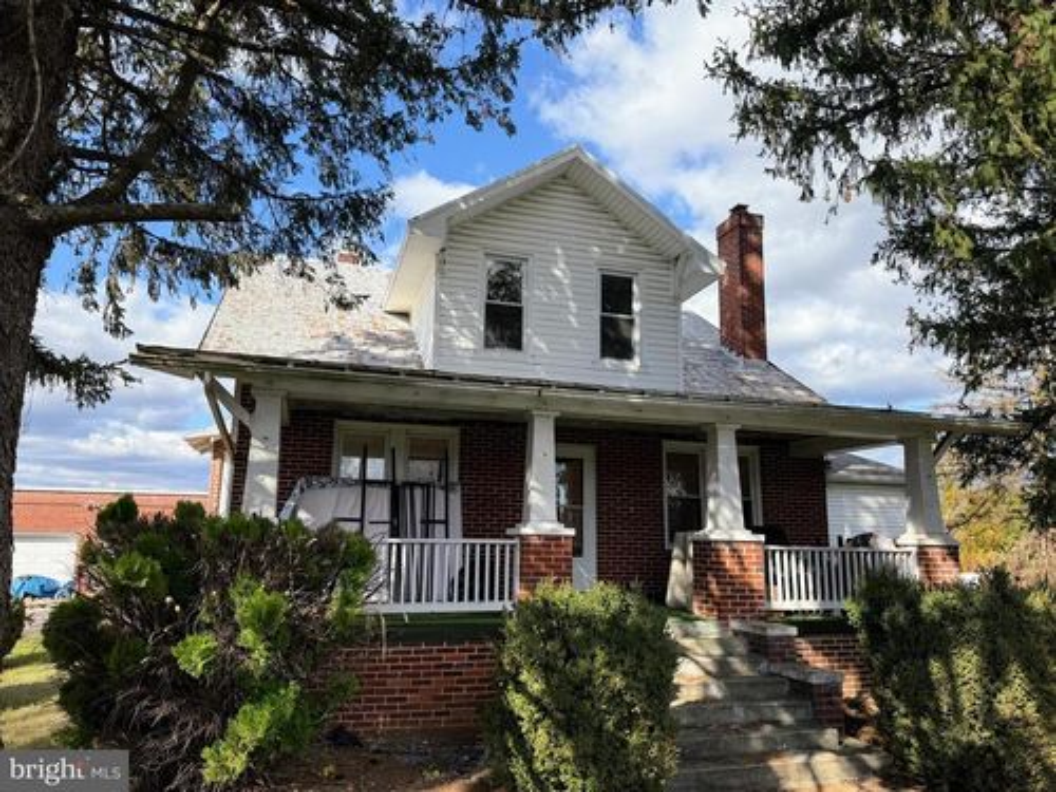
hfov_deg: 71.6
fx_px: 732
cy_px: 396
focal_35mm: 24
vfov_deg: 56.8
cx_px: 528
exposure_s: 1/2703
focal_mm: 6.76
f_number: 1.78
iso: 80
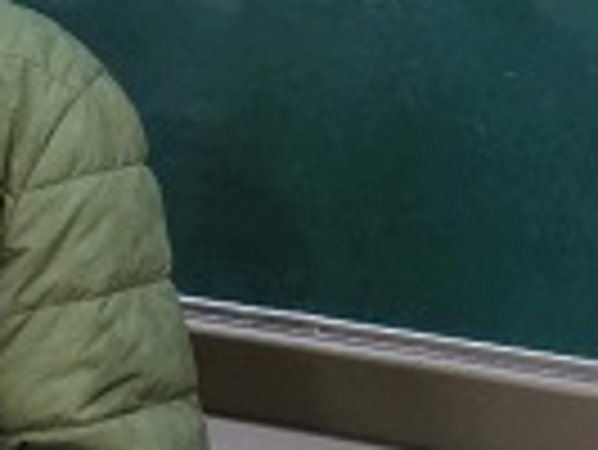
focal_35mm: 194
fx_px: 3354
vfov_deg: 7.5
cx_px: 301
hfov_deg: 10.2
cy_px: -198
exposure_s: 1/50
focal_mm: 6.72
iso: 230
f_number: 1.69
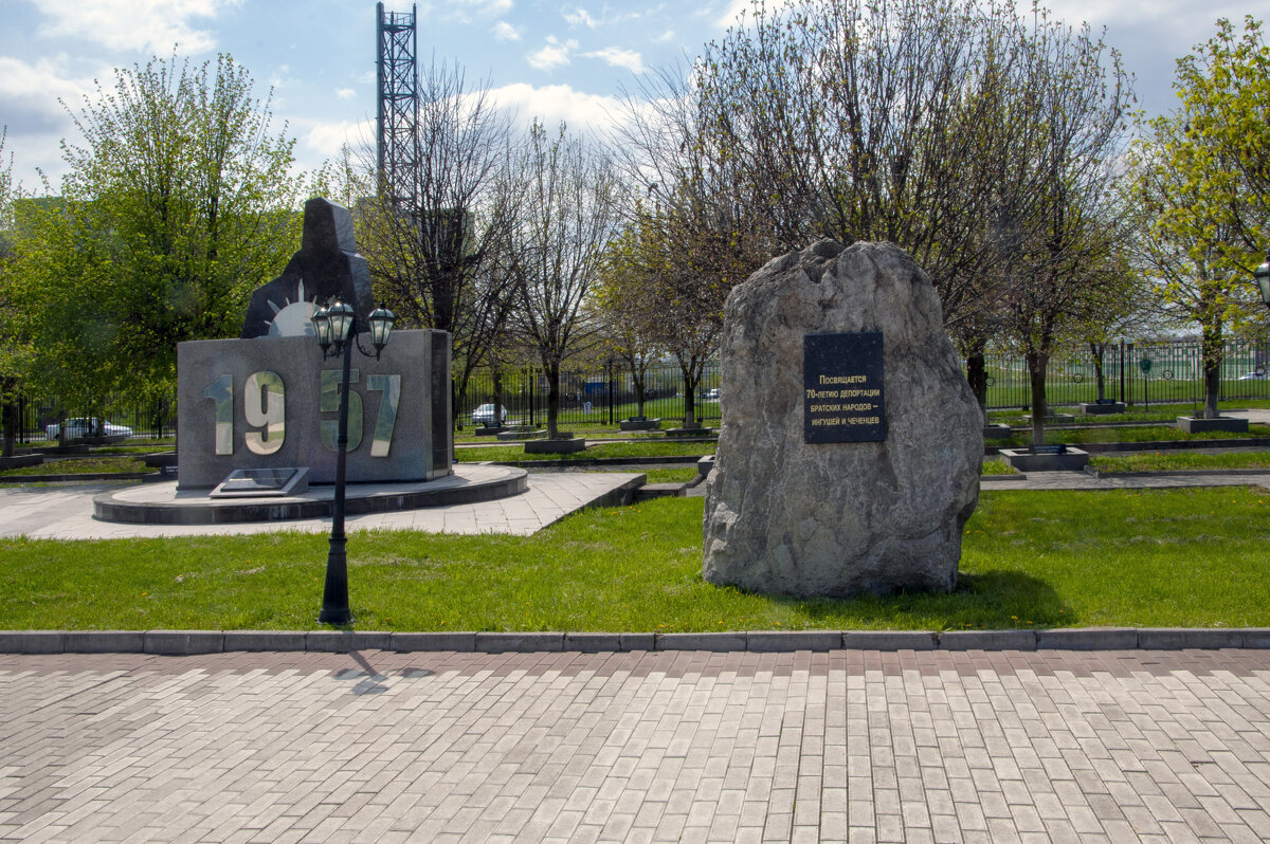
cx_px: 635
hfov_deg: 57.3
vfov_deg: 39.9
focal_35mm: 33
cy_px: 422
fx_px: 1163
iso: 640
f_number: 22
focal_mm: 22
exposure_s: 1/200
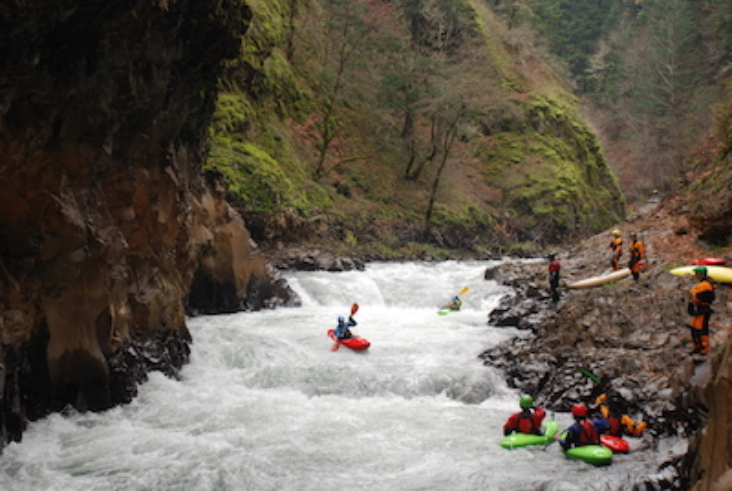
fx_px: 1222
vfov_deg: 22.7
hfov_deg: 33.4
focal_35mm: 60
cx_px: 366
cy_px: 246
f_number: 5
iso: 250
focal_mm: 40
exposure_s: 1/80
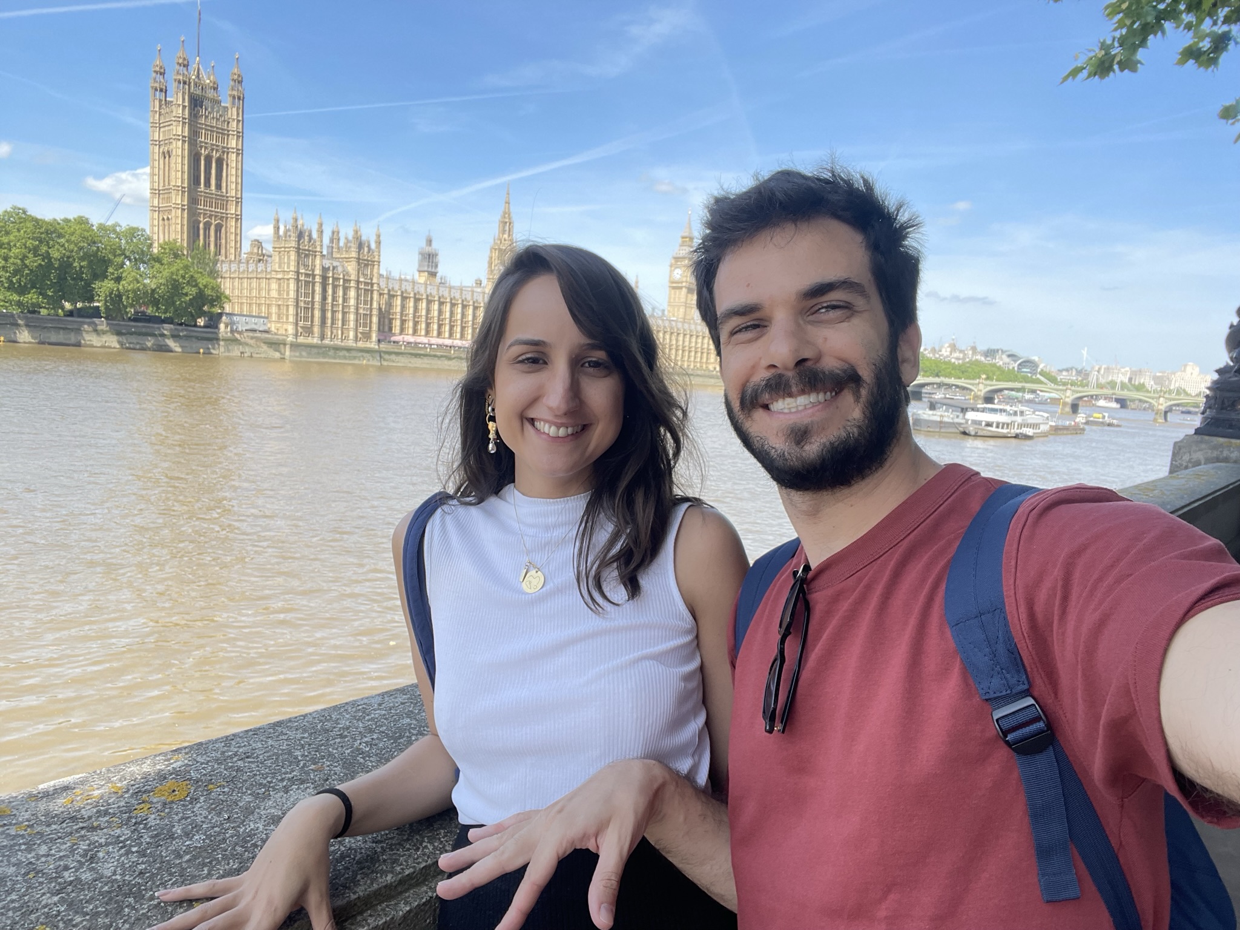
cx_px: 620
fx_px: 824
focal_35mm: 23
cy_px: 465
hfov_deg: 73.9
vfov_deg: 58.9
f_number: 2.2
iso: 25
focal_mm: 2.71
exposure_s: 1/336
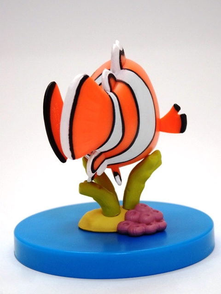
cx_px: 110
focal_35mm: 73
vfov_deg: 26.7
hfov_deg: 20.2
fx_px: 621
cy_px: 147
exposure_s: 1/80
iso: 400
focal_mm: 13.1
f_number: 4.5
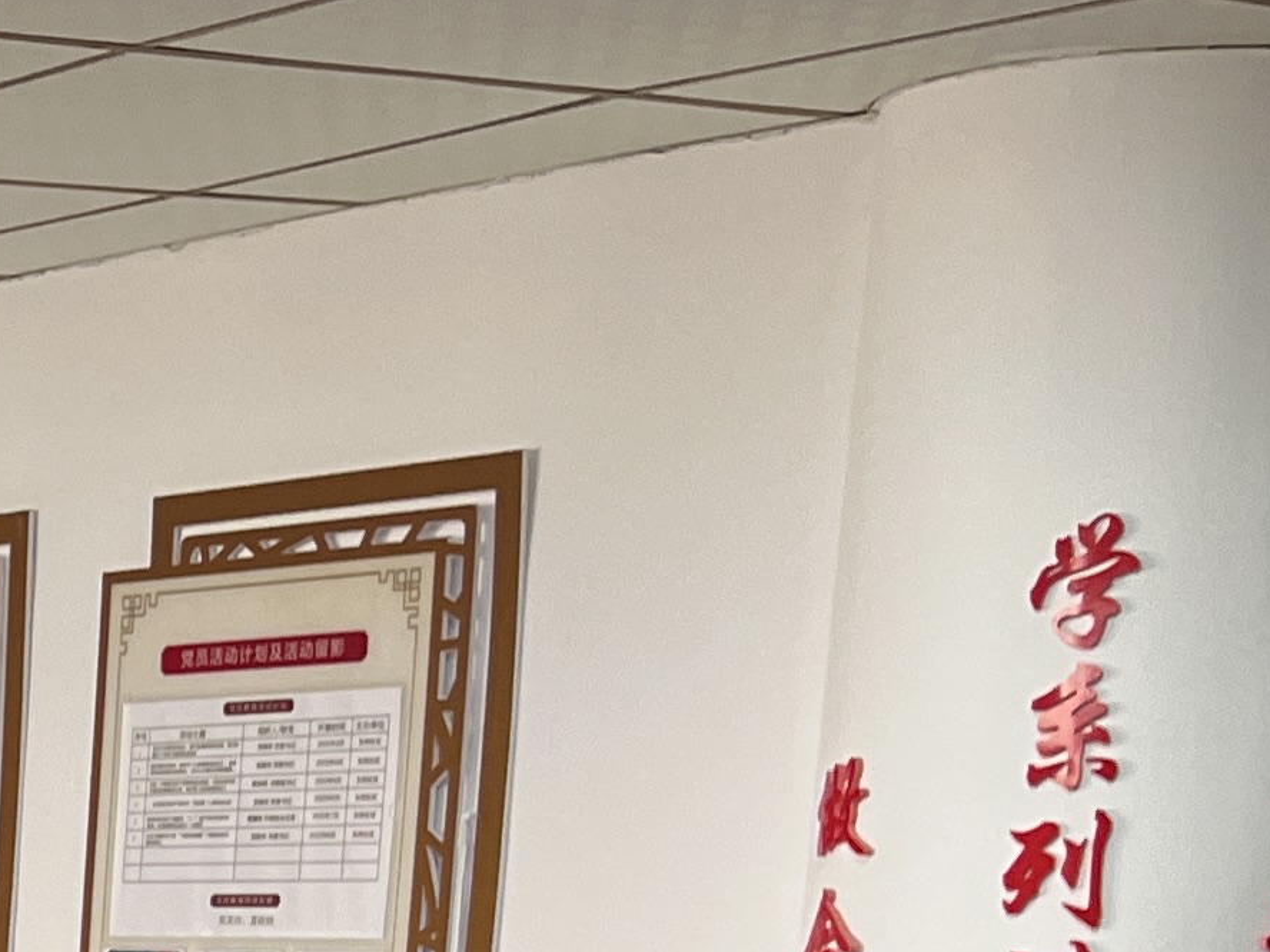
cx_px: -1483
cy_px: 1617
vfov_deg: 11.8
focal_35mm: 118
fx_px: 4329
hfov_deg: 13.5
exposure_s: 1/100
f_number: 1.6
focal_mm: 5.1
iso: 100
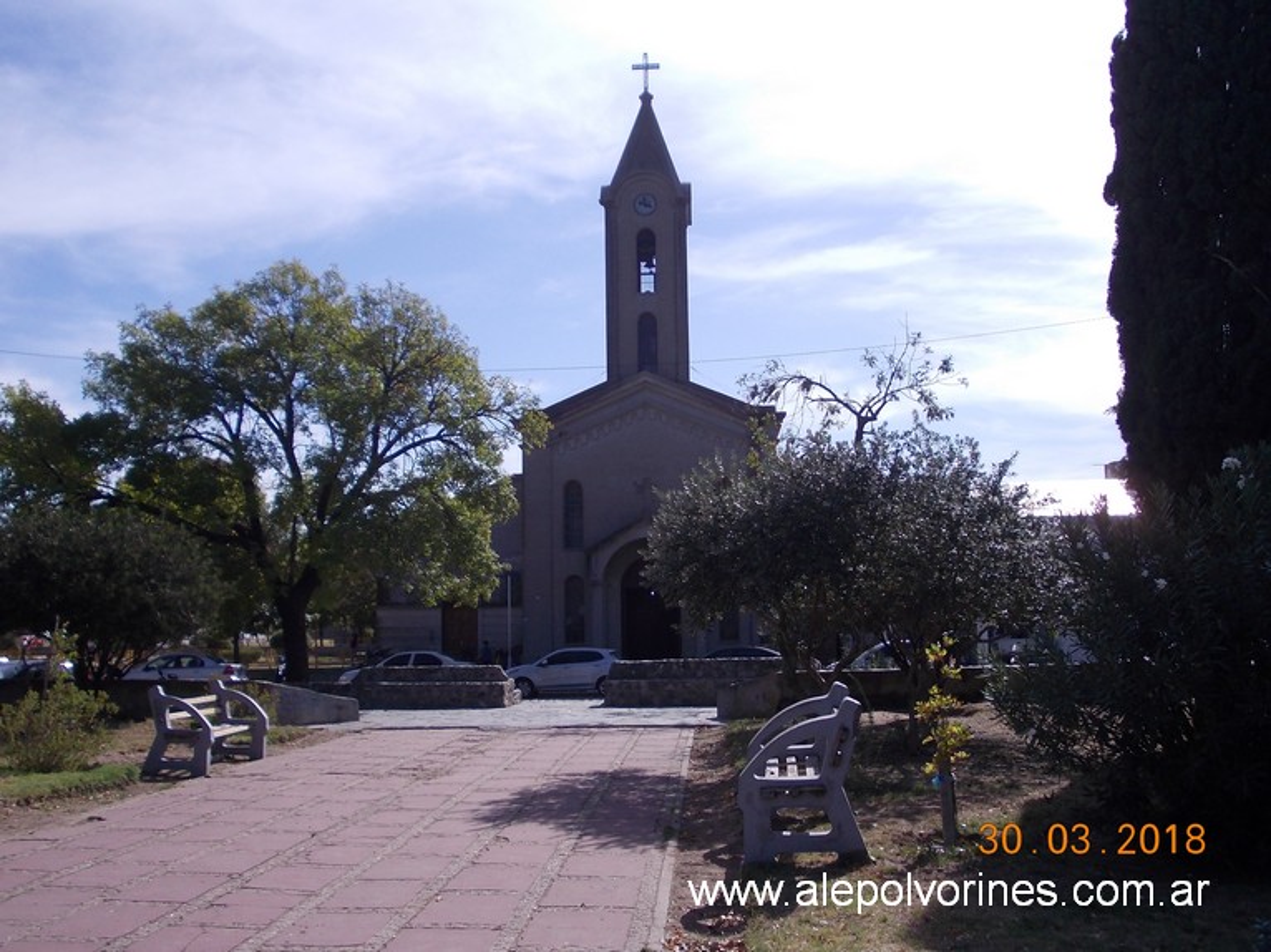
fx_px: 1395
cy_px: 476
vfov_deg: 37.7
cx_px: 636
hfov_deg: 49.0
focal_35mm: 38
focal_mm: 5.3
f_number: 6.2
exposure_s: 1/400
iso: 80
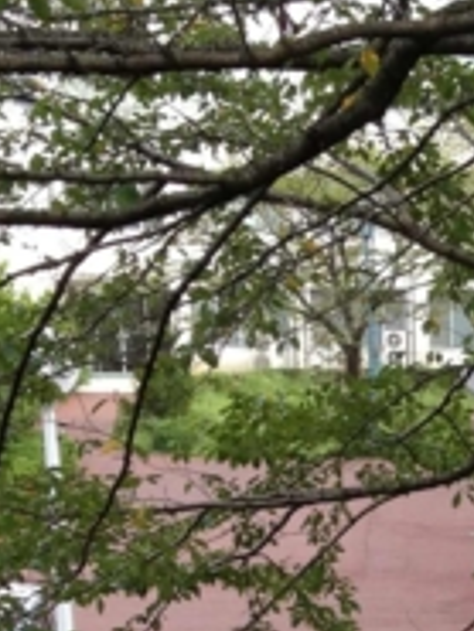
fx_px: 2754
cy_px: 1095
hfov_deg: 9.7
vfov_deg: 12.1
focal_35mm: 151
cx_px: 566
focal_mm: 4.28
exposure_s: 1/237
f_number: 2.4
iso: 50
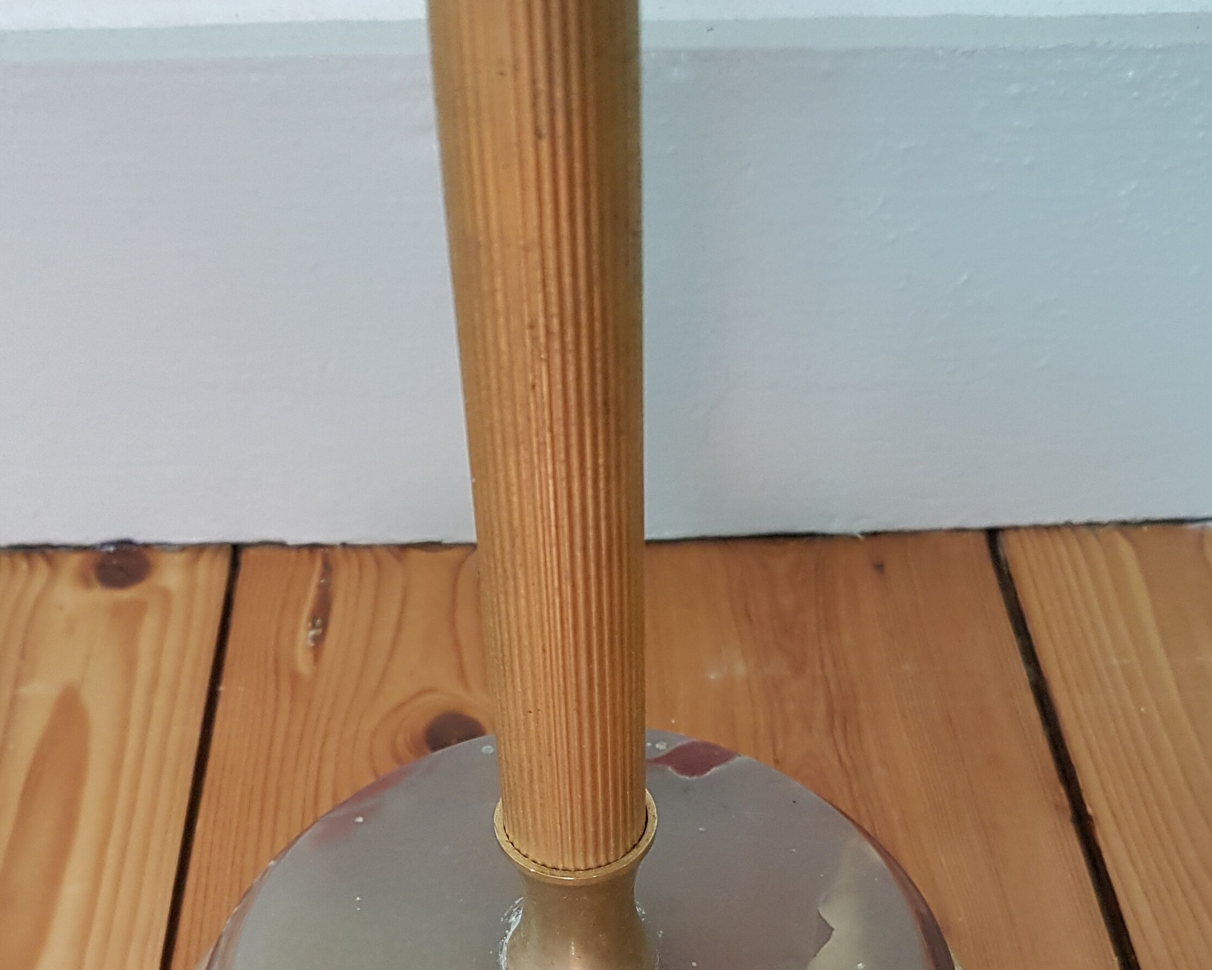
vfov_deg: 31.3
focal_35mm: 46
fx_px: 1650
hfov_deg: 40.3
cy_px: 865
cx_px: 610
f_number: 1.7
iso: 200
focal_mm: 4.2
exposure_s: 1/50
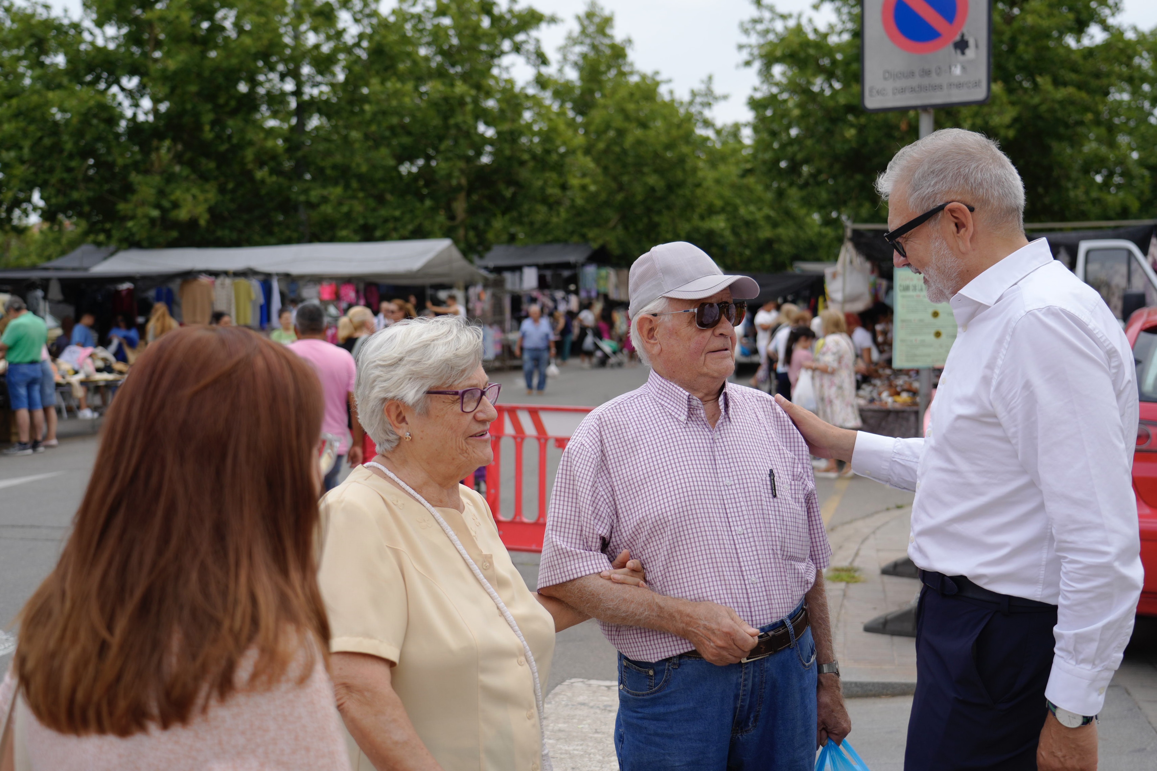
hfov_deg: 47.4
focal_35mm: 41
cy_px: 386
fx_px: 1317
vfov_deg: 32.6
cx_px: 578
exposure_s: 1/640
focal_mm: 41
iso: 100
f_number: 4
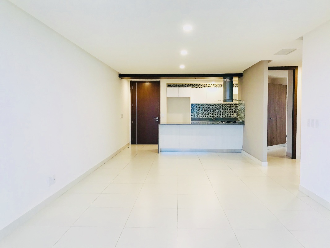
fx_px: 267
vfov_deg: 49.8
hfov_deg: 63.4
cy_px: 124
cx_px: 165
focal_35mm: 28
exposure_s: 1/30
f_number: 1.8
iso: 25
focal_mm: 3.99
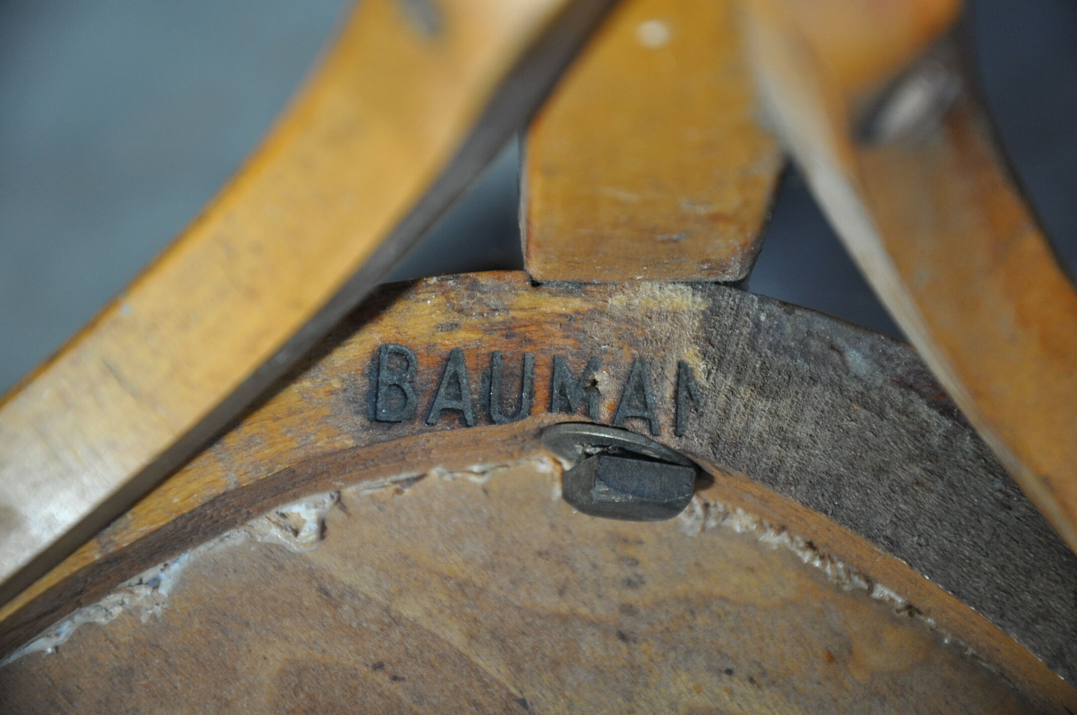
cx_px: 538
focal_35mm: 138
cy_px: 358
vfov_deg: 9.9
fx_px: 4123
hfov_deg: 14.9
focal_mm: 92
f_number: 5.6
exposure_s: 1/50
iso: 800
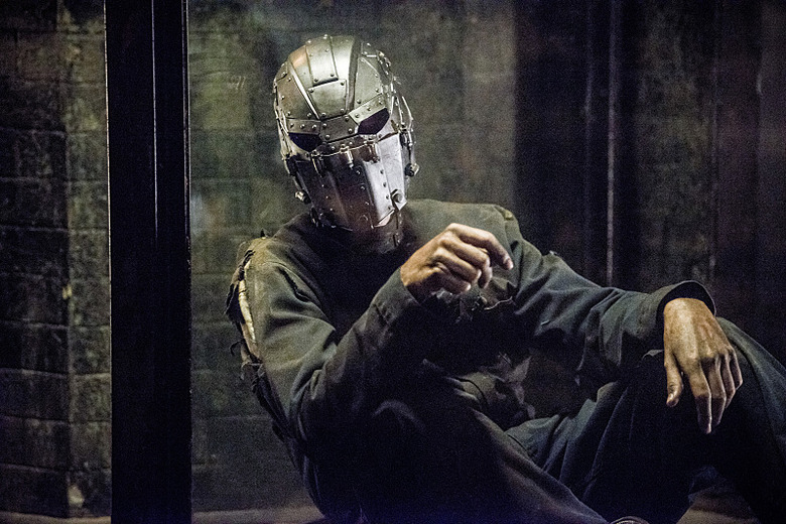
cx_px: 393
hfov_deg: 11.7
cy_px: 262
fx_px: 3821
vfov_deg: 7.8
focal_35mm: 175
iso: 8063
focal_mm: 175
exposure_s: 1/50
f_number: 2.8
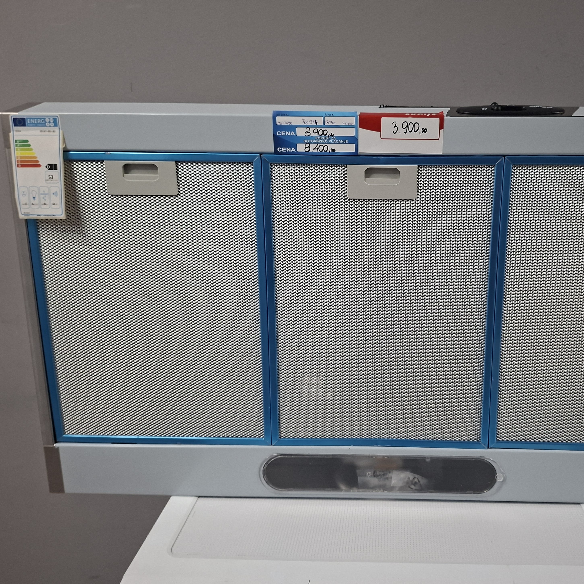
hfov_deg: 56.3
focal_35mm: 28
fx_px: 534
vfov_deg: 57.3
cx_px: 380
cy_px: 294
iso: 250
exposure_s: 1/50
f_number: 1.8
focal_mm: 5.54
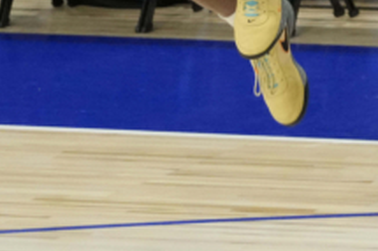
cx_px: 825
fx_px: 8058
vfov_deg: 1.8
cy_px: -259
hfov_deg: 2.7
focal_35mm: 768
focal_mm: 140
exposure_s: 1/1000
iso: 6400
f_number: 4
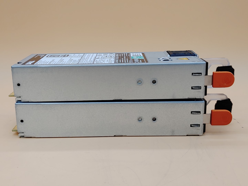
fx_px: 330
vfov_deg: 31.5
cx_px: 124
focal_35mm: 46
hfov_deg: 41.2
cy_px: 93
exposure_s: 1/78
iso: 50
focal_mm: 4.36
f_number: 1.8
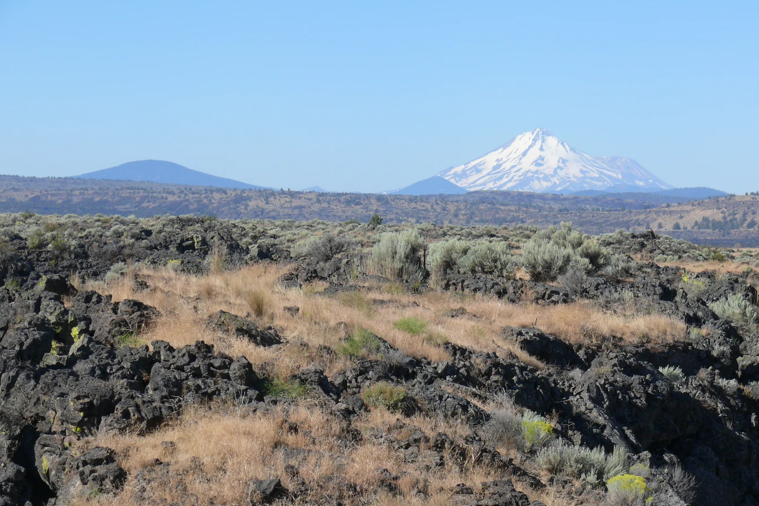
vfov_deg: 9.3
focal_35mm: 147
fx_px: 3099
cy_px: 297
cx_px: 398
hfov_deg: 14.0
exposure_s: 1/500
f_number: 5.6
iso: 100
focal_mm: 27.8
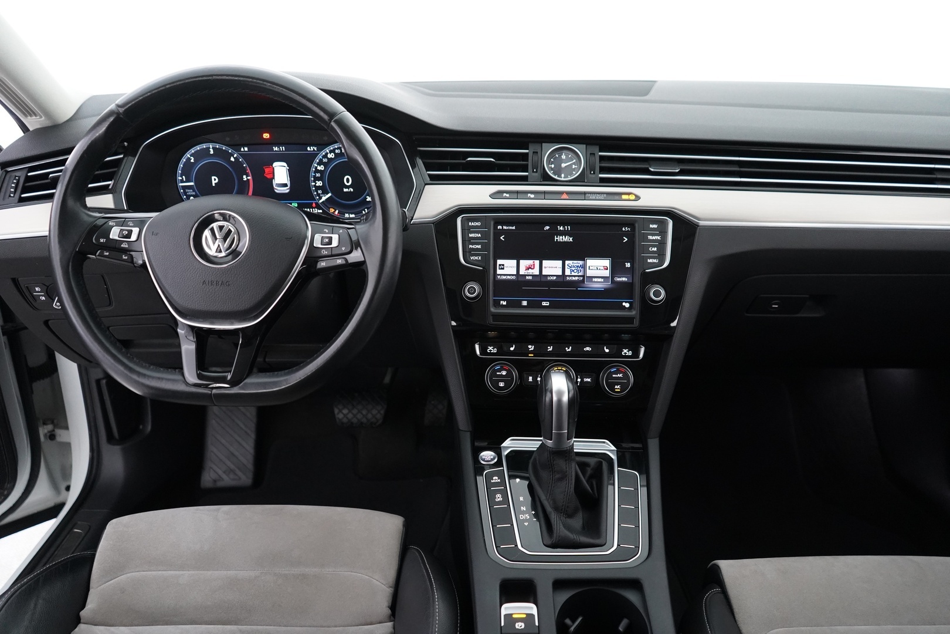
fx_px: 739
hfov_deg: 65.5
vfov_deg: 46.4
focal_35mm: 28
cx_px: 475
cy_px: 317
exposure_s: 1/50
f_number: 3.5
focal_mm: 28
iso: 4000
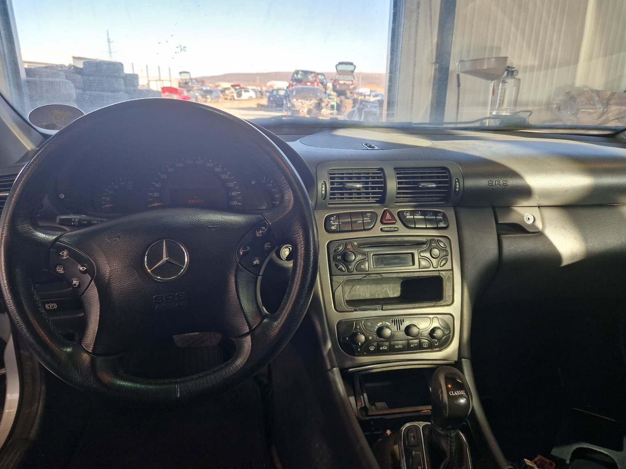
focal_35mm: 24
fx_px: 434
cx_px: 322
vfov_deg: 56.8
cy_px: 229
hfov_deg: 71.6
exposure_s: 1/180
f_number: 1.8
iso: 80
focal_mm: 5.4
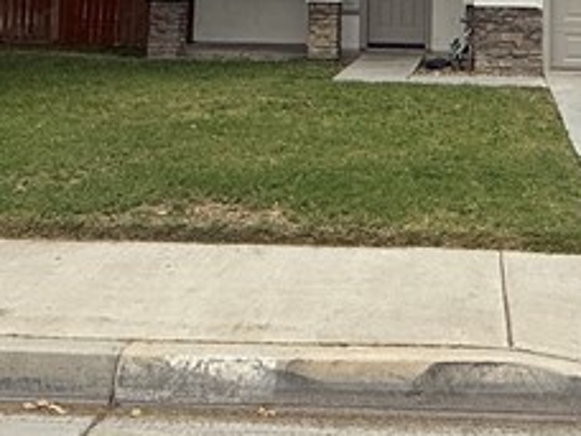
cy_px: -127
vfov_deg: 21.2
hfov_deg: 30.1
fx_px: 1057
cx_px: 446
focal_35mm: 63
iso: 50
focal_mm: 2.22
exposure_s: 1/1399
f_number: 2.2
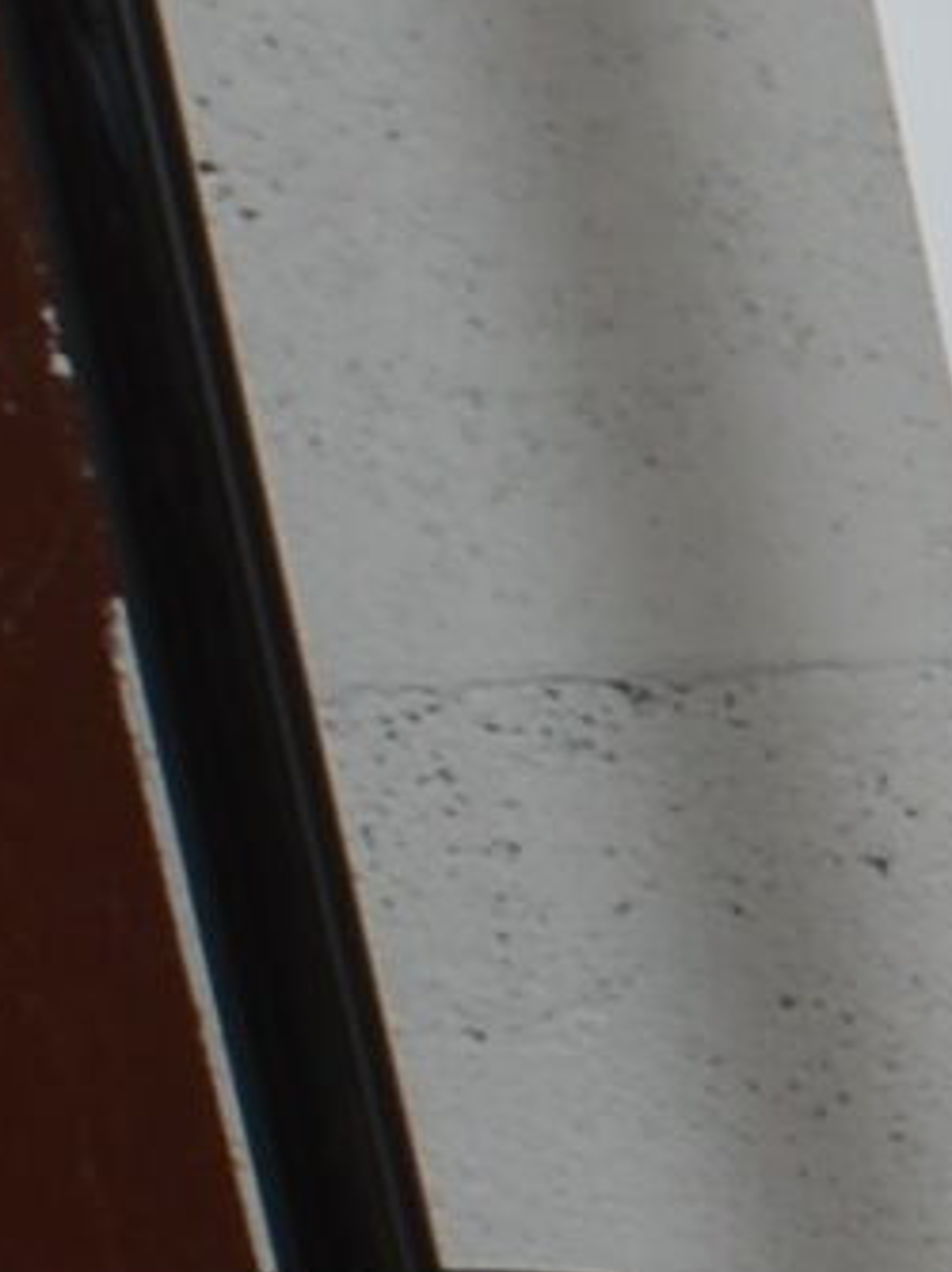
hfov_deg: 4.7
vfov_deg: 8.9
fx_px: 7612
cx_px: 6005
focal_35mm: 207
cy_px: 2639
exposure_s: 1/125
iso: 100
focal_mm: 13
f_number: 11
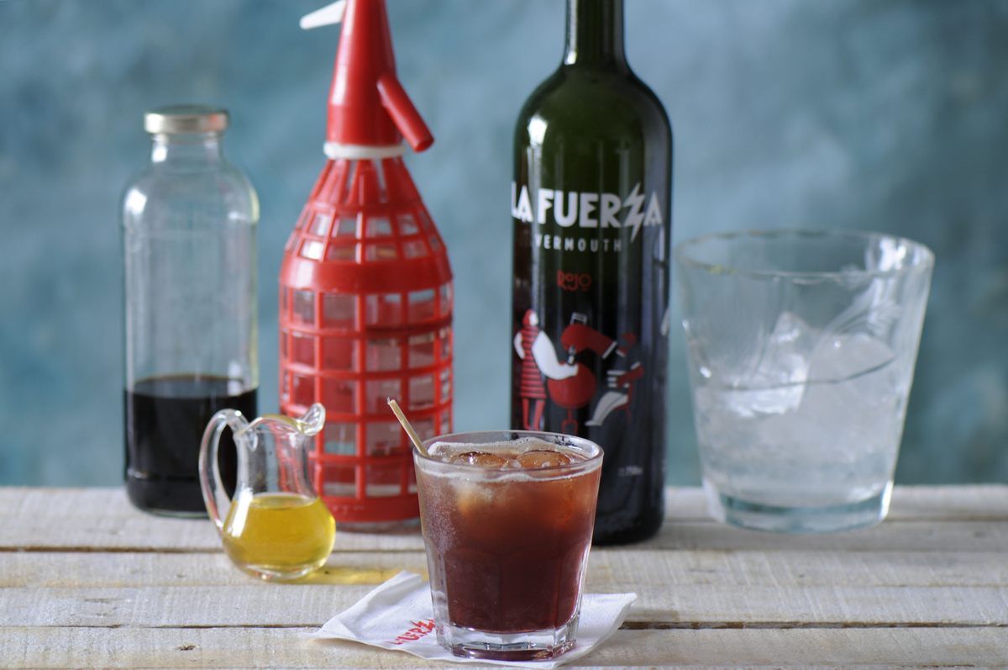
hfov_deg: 13.1
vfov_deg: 8.7
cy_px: 335
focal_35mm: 158
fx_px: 4405
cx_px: 504
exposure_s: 1/8
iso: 160
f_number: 4
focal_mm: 105
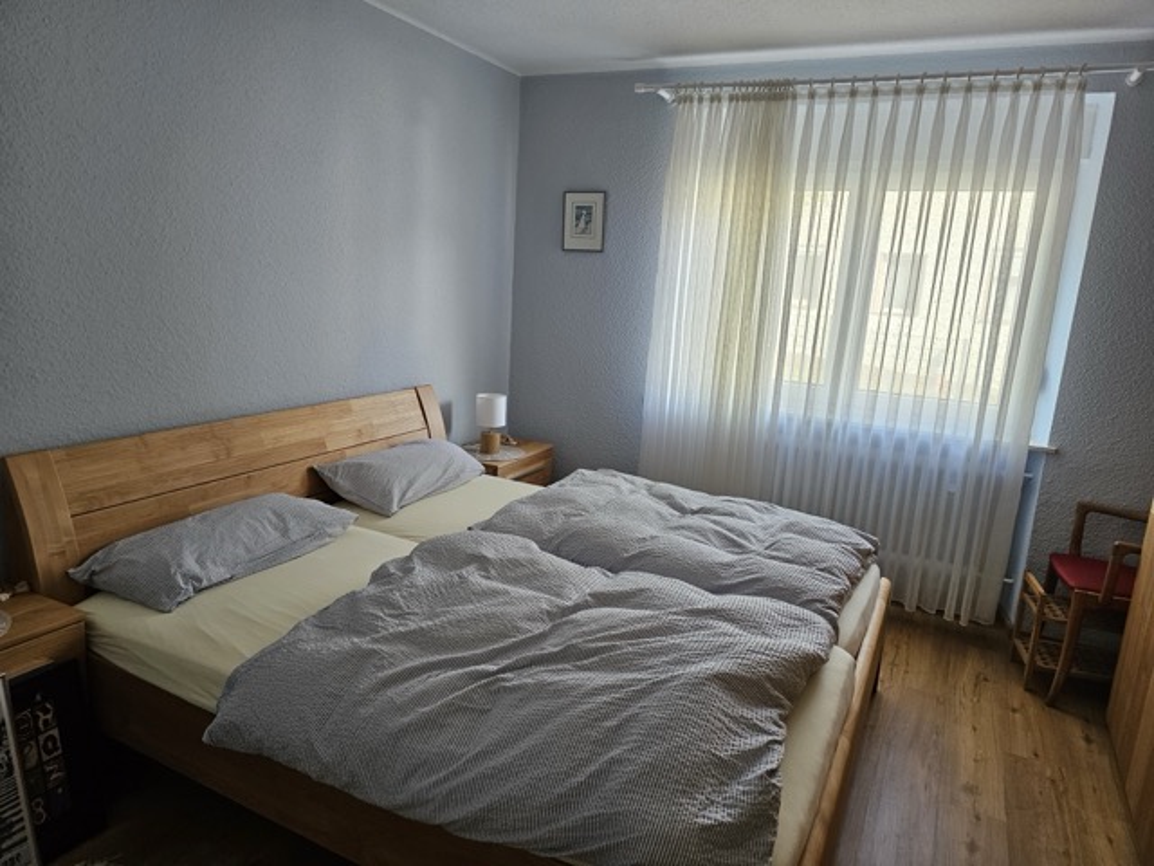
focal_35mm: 23
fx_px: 767
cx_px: 577
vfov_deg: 58.9
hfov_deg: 73.9
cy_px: 433
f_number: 1.7
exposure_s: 1/100
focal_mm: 6.3
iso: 160
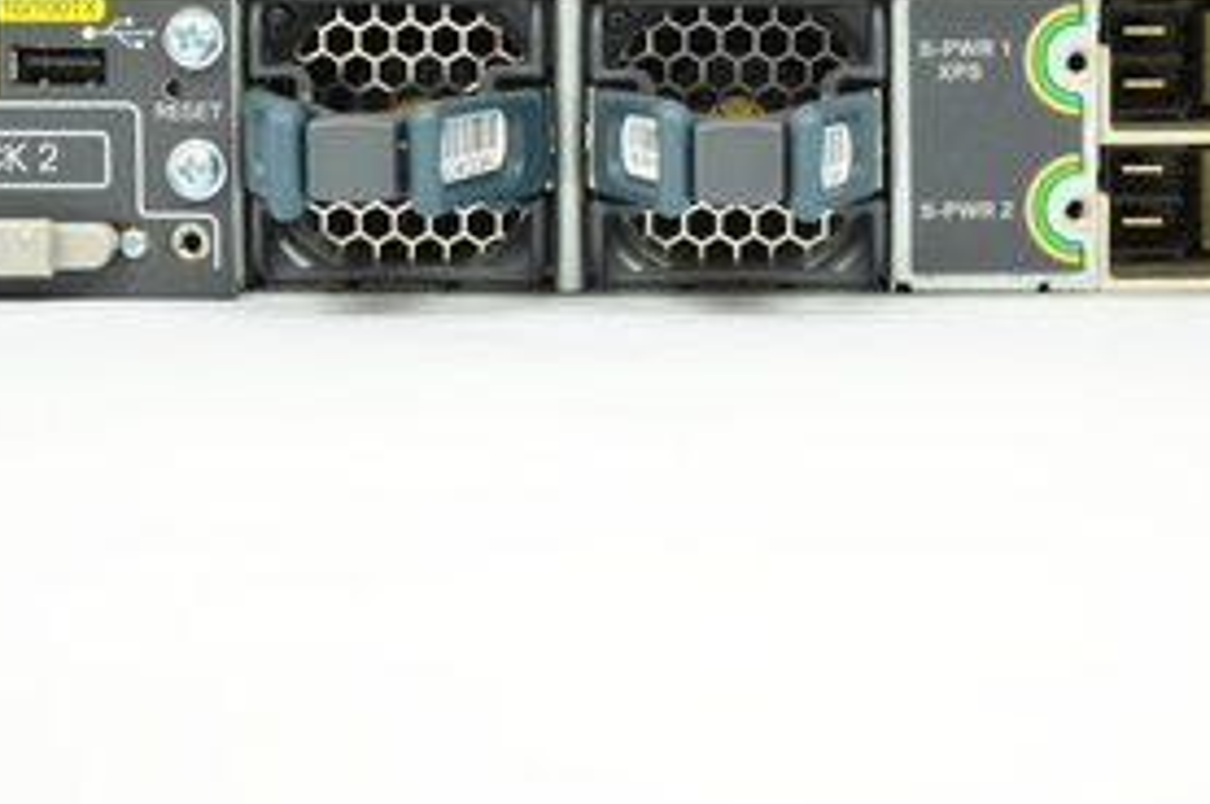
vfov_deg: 18.5
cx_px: 703
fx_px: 2451
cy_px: 175
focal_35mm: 73
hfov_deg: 27.7
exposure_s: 1.6
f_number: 13
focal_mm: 30
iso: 100
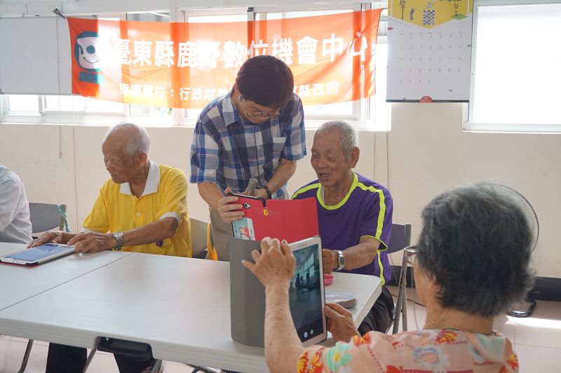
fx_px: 654
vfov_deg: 31.8
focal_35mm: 42
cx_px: 280
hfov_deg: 46.4
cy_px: 186
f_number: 4.5
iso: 1600
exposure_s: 1/160
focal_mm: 28
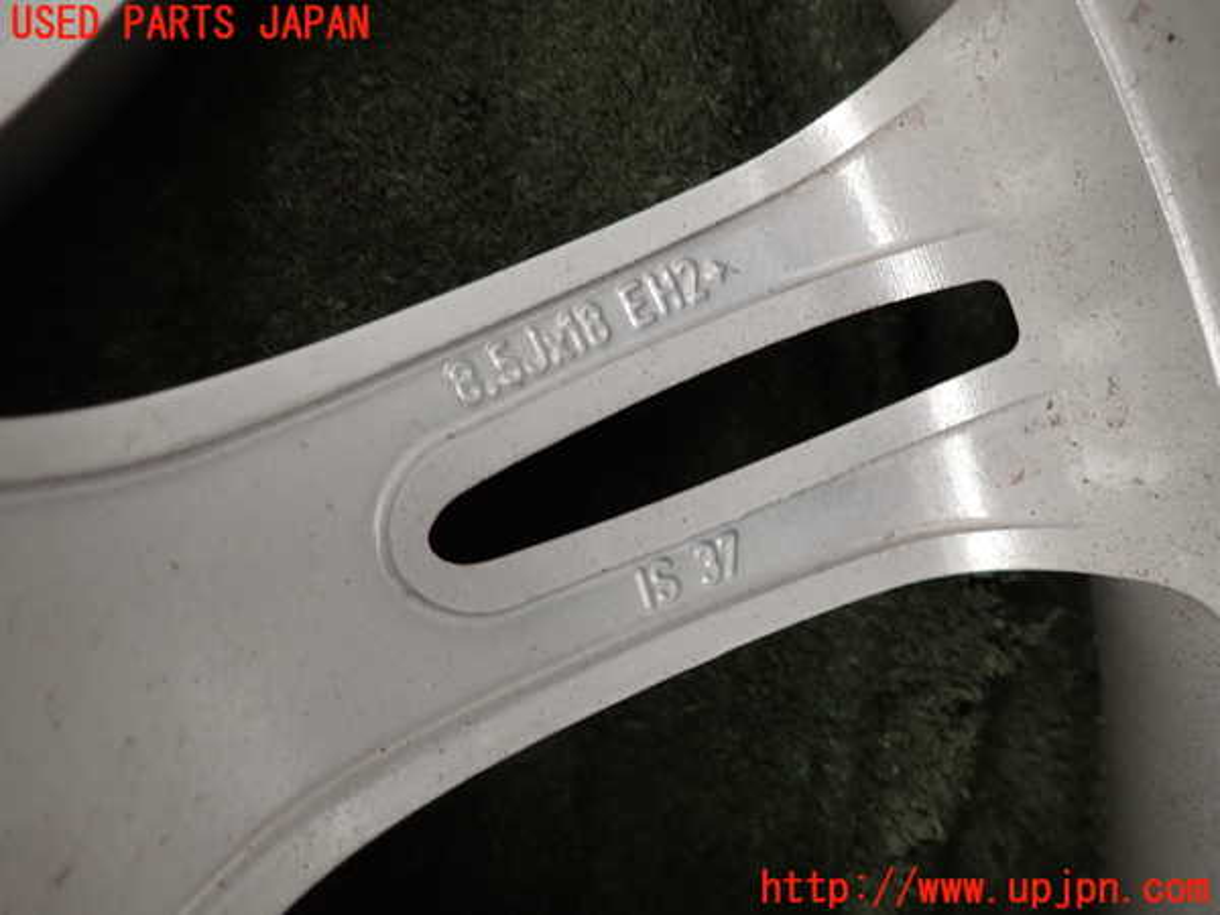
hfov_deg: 69.4
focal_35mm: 25
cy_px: 458
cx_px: 610
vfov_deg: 54.9
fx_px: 881
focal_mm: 4.5
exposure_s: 1/60
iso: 160
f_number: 2
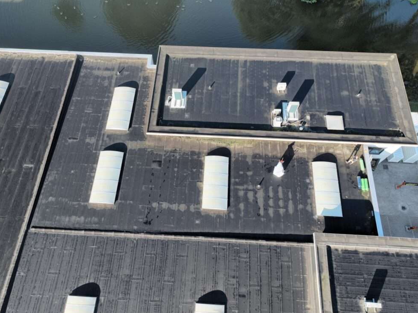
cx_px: 208
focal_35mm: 25
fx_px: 302
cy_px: 155
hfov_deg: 69.4
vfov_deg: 54.9
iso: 400
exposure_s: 1/500
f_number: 2.8
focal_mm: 12.29
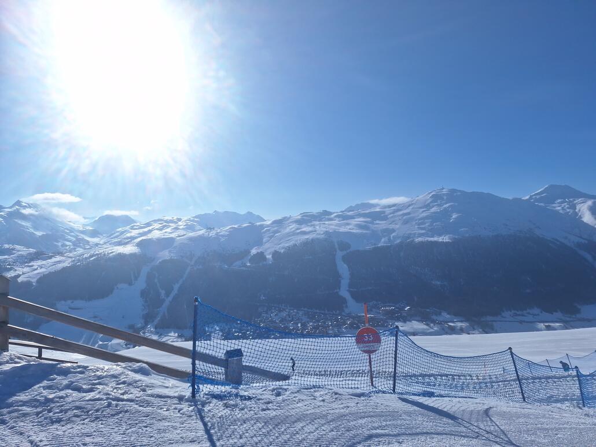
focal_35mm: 23
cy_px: 224
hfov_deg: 73.9
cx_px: 298
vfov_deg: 58.9
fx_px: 396
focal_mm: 5.54
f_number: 1.8
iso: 25
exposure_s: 1/11236
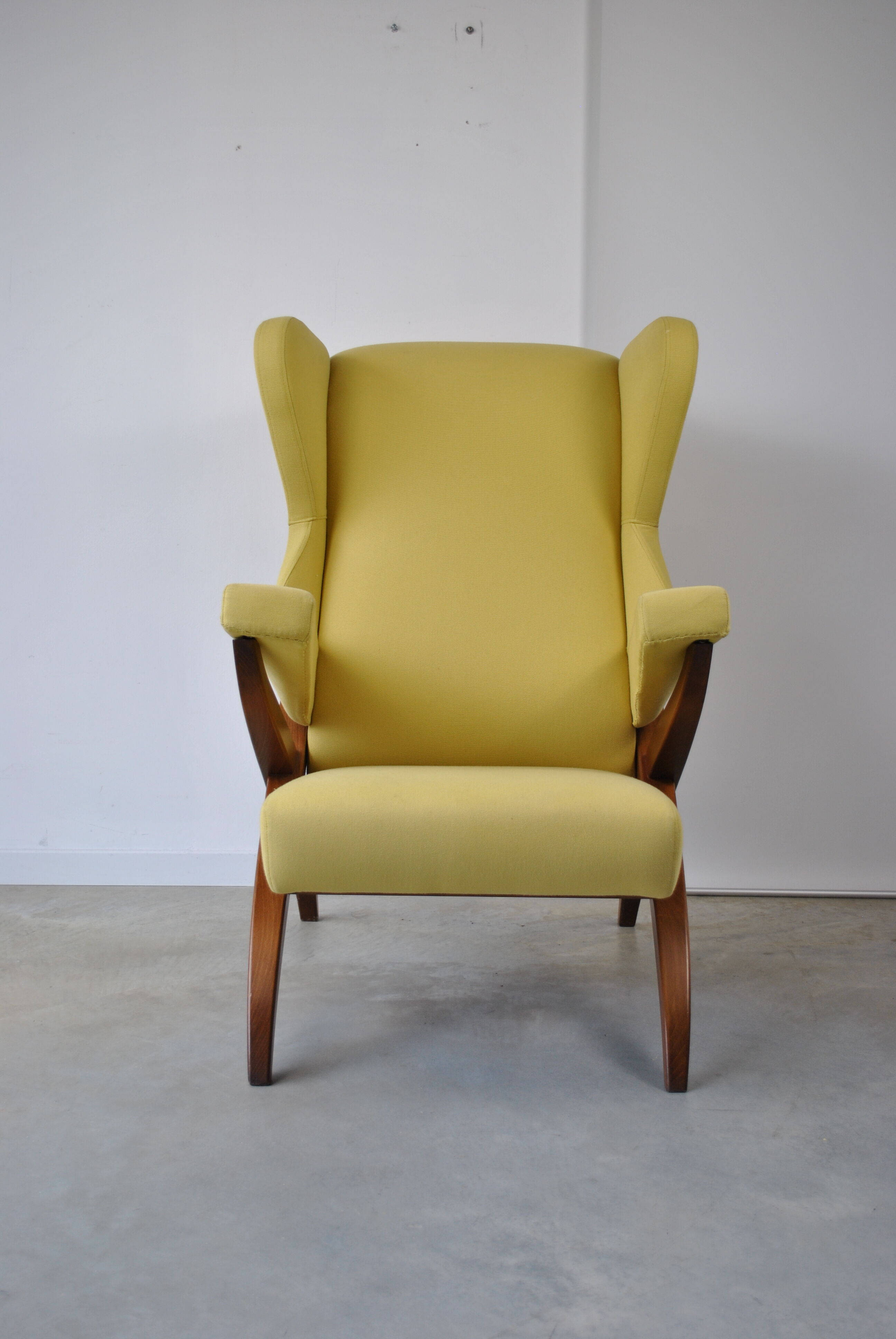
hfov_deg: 34.3
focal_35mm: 39
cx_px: 448
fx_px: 1452
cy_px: 670
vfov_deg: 49.5
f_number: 4.2
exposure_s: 1/40
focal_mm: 26
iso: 200
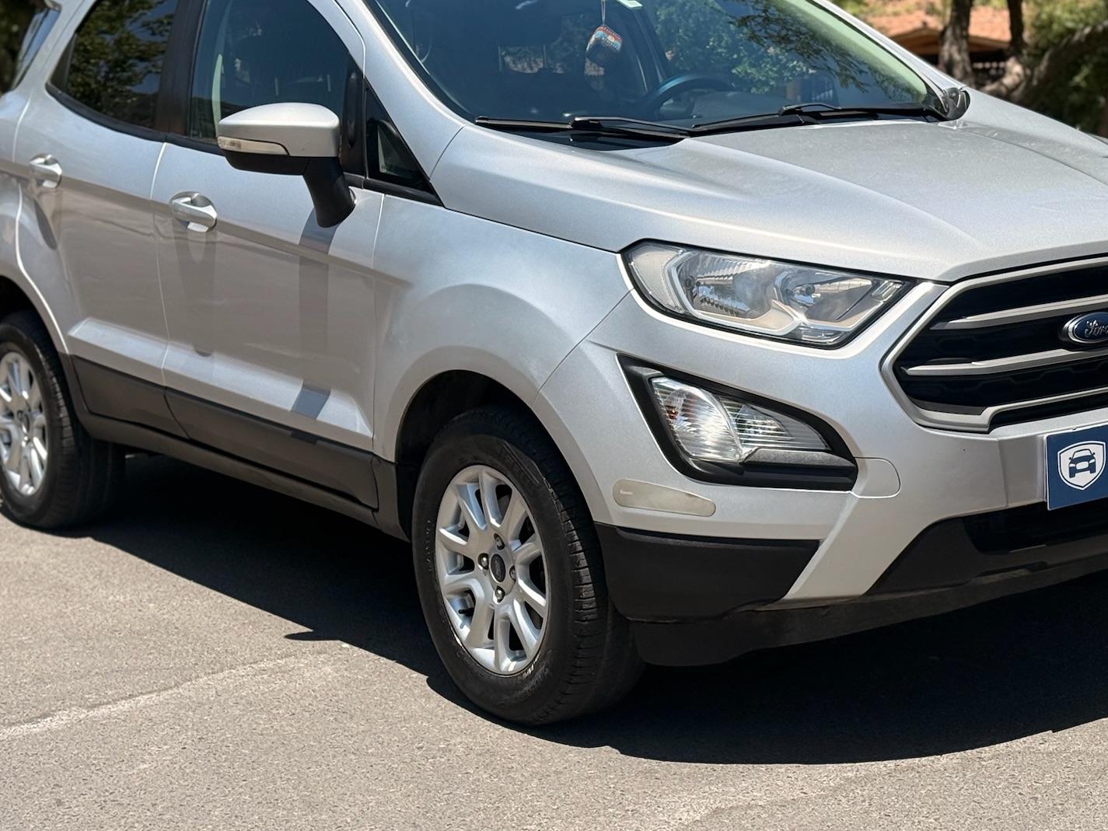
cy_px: 361
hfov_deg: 28.2
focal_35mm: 69
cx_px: 597
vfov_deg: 21.3
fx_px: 2209
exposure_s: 1/6024
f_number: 1.78
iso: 100
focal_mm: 6.76
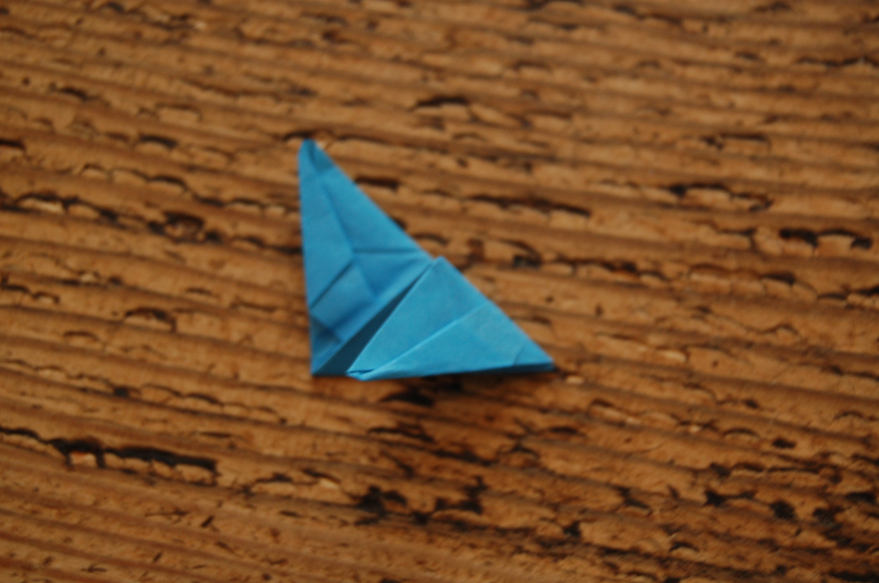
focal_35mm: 63
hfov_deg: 31.9
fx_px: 1536
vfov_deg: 21.5
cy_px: 292
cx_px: 440
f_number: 5.3
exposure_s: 1/30
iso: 500
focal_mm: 42
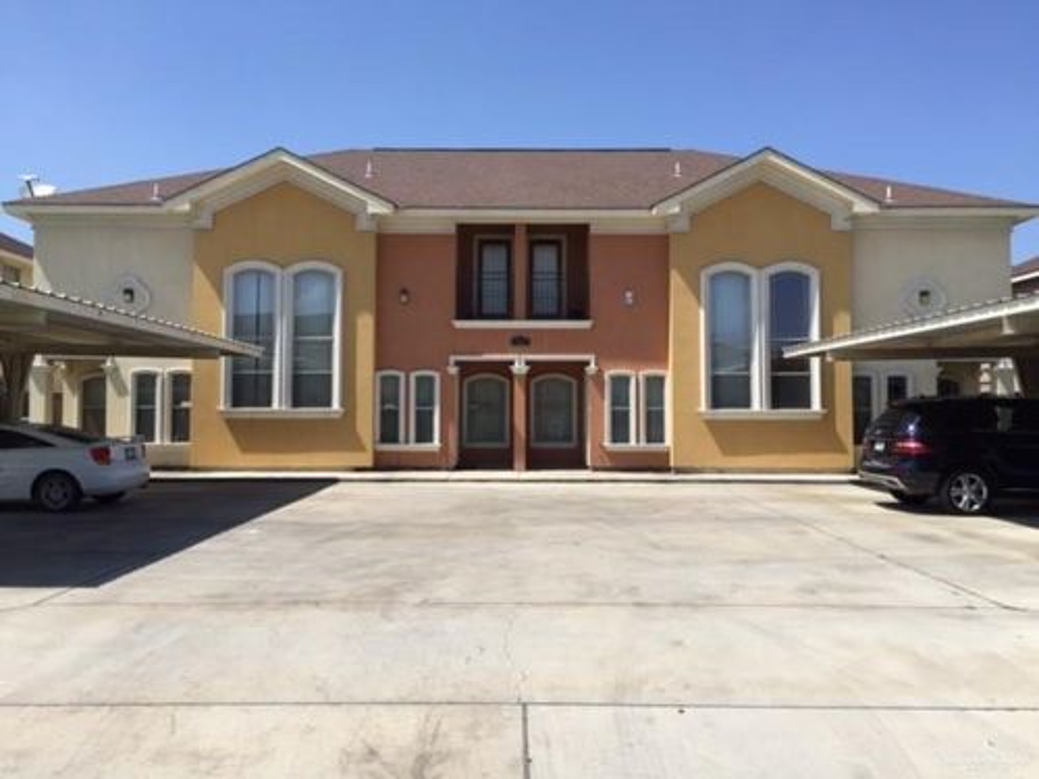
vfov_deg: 48.2
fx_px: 870
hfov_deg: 61.7
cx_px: 520
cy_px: 390
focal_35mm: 29
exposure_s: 1/2198
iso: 32
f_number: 2.2
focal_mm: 4.15
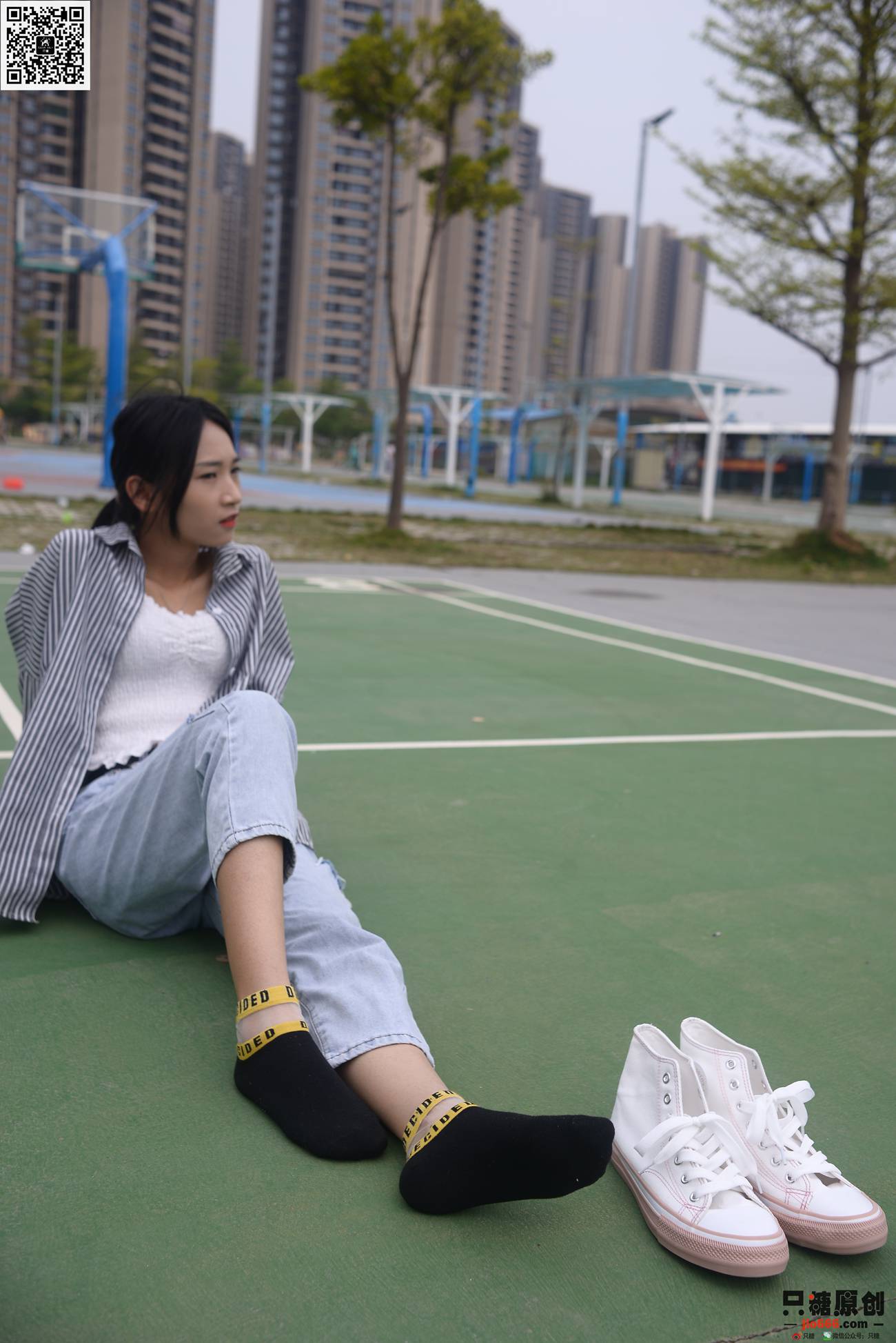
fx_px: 1305
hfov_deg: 37.9
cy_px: 672
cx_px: 448
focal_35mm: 35
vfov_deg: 54.4
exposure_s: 1/800
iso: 100
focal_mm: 35
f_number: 5.6
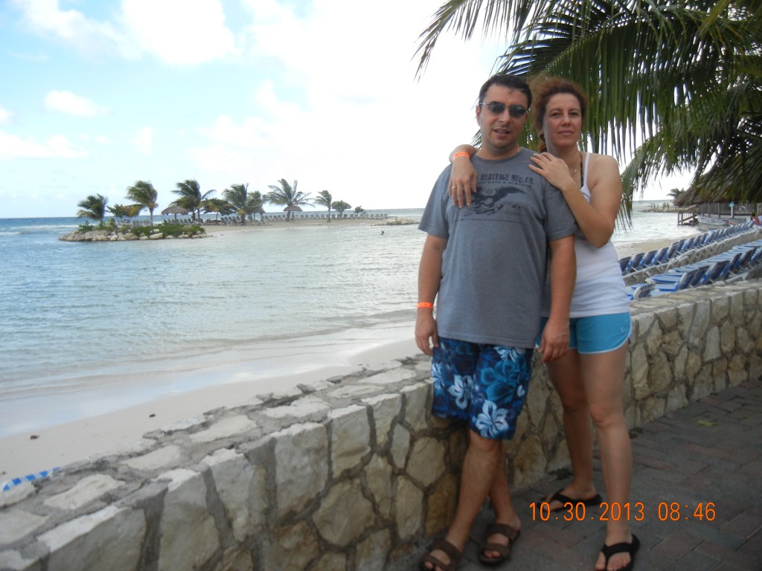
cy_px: 286
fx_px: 660
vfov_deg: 46.8
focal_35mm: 30
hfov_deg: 60.0
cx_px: 381
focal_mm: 5.4
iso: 160
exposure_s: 1/483
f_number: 3.5
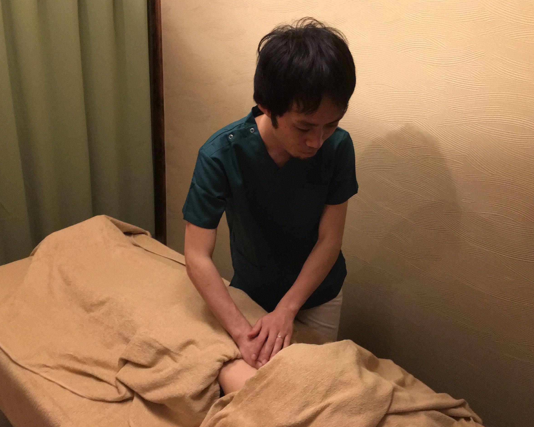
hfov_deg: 57.2
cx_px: 270
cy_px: 211
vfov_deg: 47.1
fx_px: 490
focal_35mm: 31
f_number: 2.2
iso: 400
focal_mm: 4.15
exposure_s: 1/15
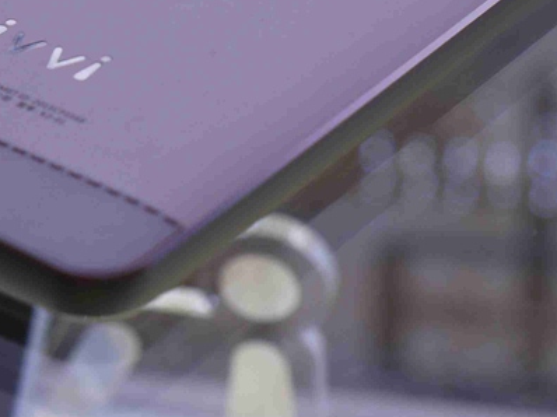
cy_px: -50
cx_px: 220
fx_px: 3152
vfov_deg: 7.5
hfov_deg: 10.1
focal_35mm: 196
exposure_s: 1/100
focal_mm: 39
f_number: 5.6
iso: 160
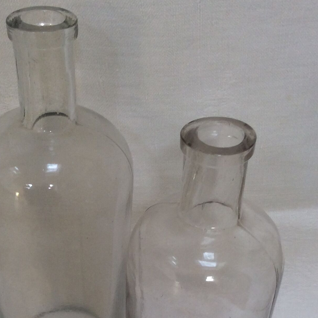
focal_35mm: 60
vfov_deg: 27.8
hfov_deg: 28.5
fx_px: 624
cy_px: 273
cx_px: 128
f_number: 2.4
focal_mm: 3.3
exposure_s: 1/100
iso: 40
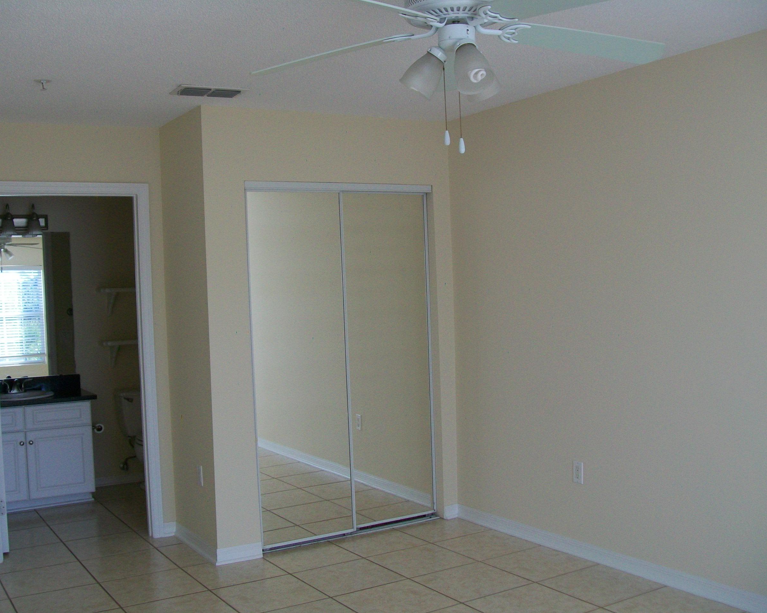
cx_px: 355
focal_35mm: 38
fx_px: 863
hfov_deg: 47.9
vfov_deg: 39.1
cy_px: 310
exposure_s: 1/125
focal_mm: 6
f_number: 2.7
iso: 64
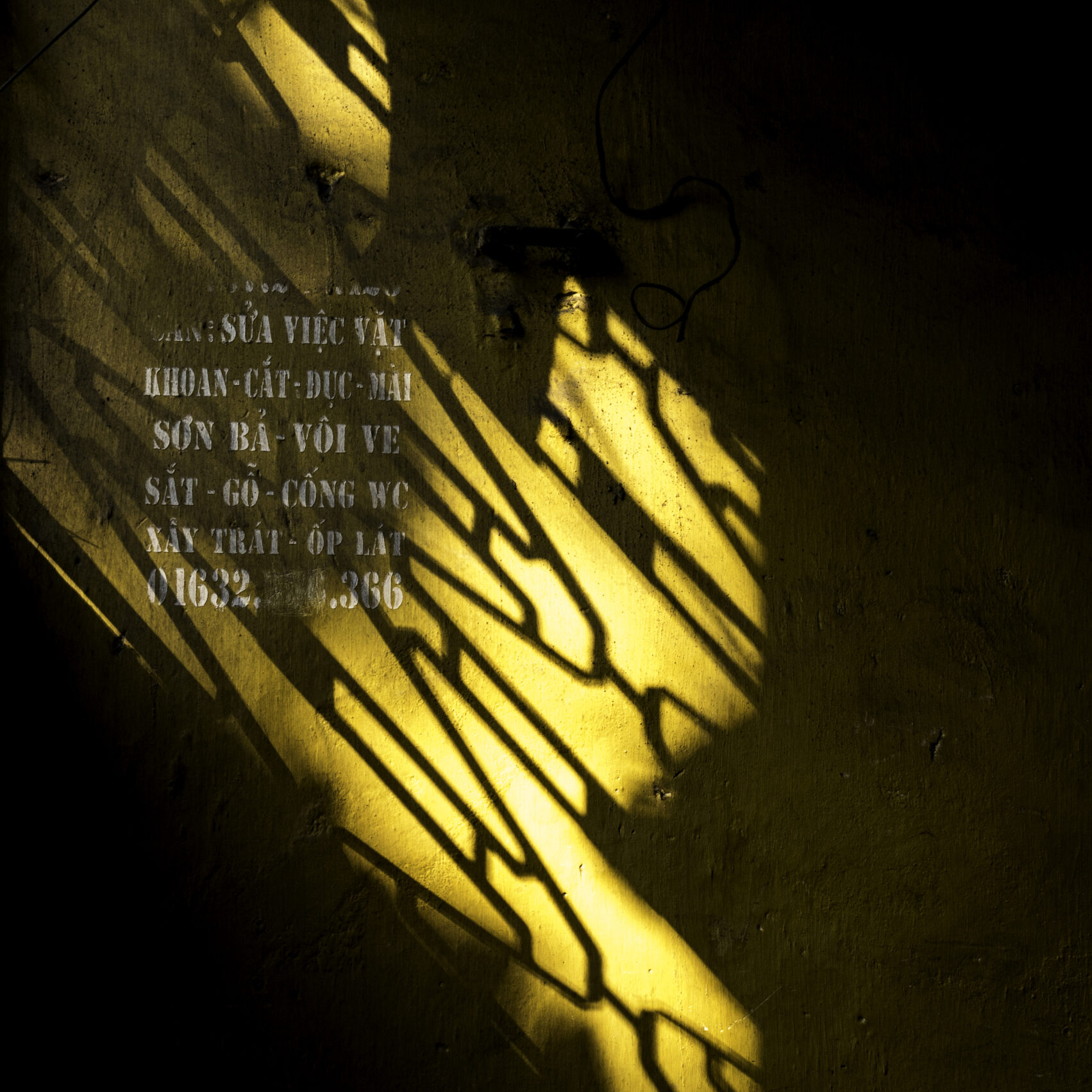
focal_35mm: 46
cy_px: 547
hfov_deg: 36.3
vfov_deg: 36.8
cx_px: 333
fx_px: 1642
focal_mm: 24
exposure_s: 1/125
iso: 250
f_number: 8
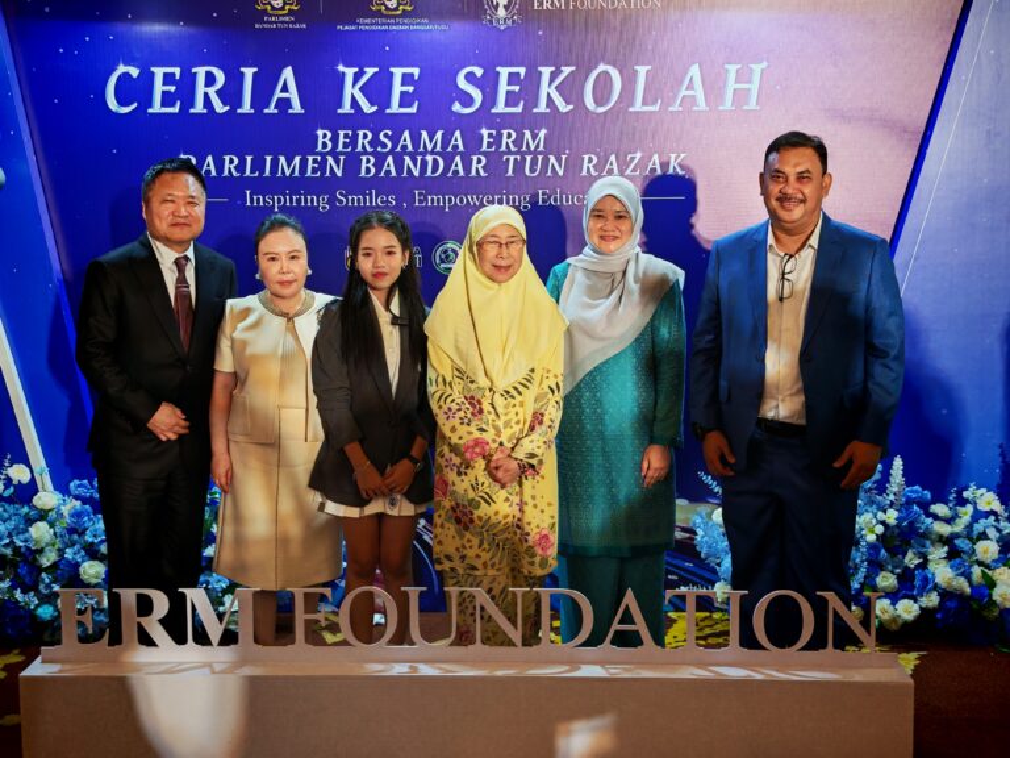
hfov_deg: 36.8
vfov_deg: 28.0
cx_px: 505
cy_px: 379
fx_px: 1517
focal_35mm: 52
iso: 80
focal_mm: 6.83
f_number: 2
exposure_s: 1/100
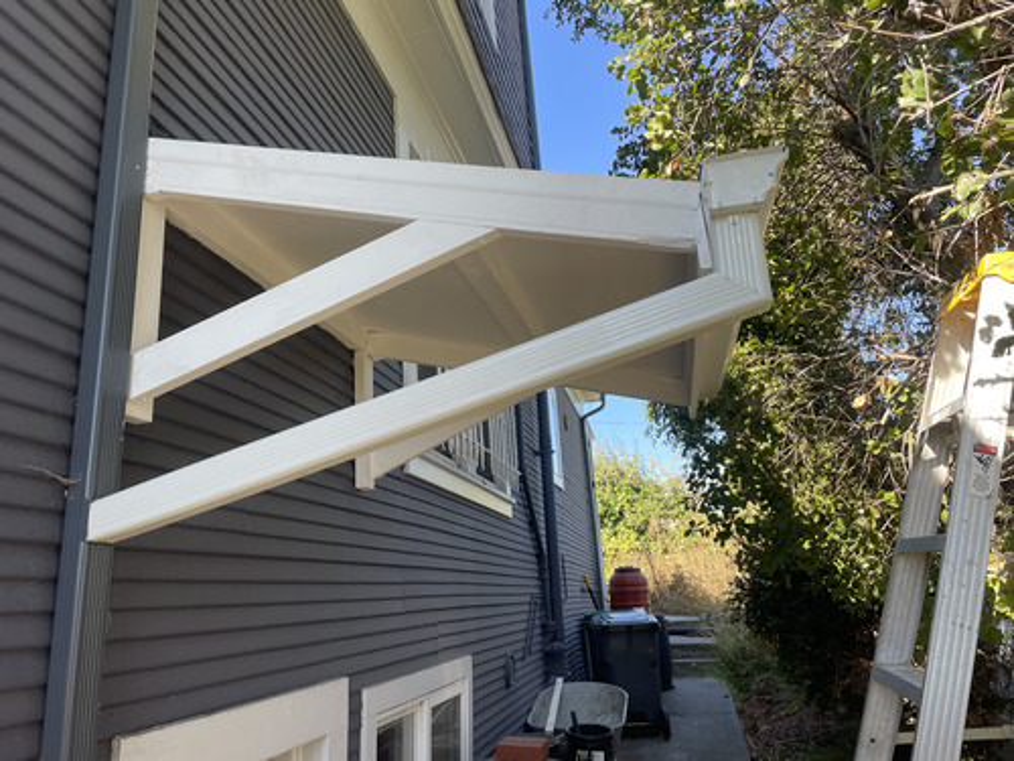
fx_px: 762
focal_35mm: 26
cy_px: 380
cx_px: 507
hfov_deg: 67.3
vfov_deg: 53.1
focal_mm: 4.2
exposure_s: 1/410
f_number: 1.6
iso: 32
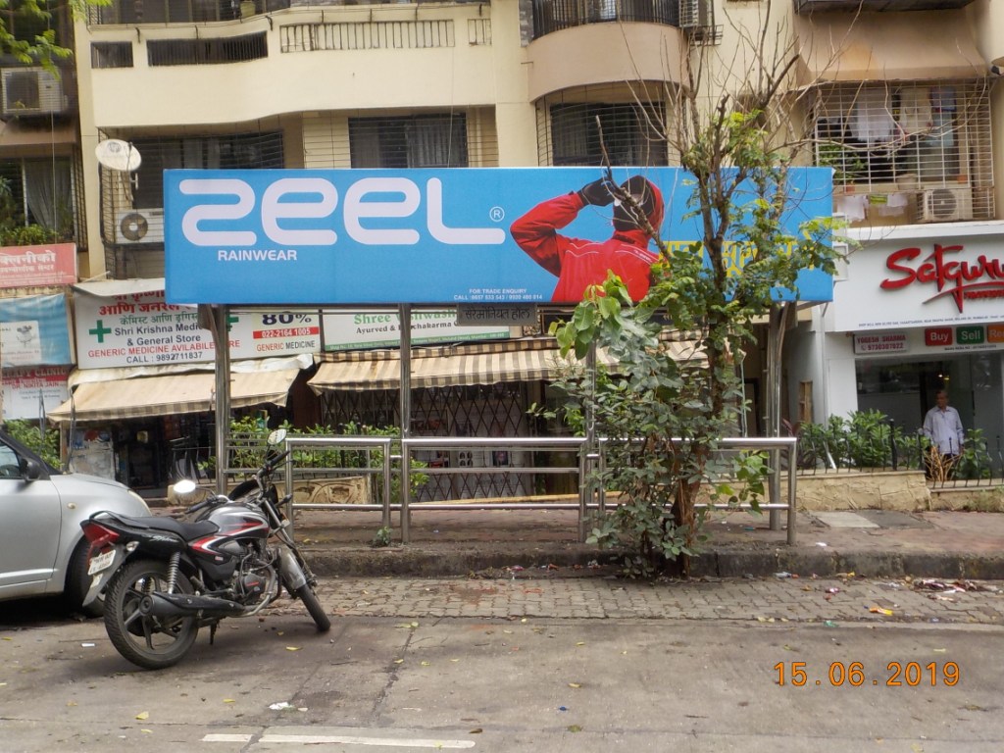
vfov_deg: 37.7
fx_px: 1102
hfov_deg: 49.0
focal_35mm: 38
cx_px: 502
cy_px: 376
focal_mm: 5.2
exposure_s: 1/100
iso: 125
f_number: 3.7
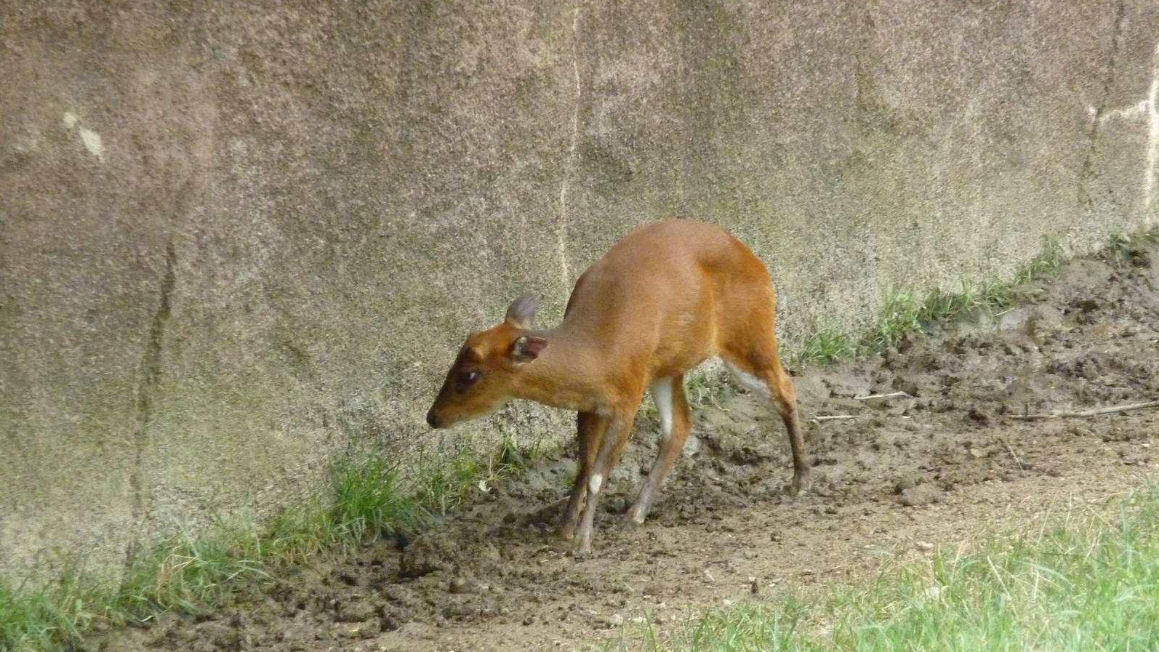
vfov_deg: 3.7
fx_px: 10081
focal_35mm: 328
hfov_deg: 6.6
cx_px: 581
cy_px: 370
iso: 800
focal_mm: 49.2
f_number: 4.9
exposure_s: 1/250
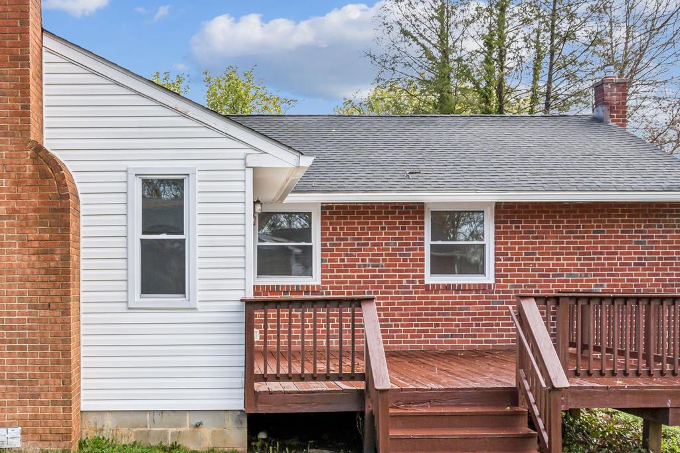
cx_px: 228
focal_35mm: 44
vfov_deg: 30.3
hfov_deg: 43.9
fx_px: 831
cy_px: 301
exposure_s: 1/125
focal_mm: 22
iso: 250
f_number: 10
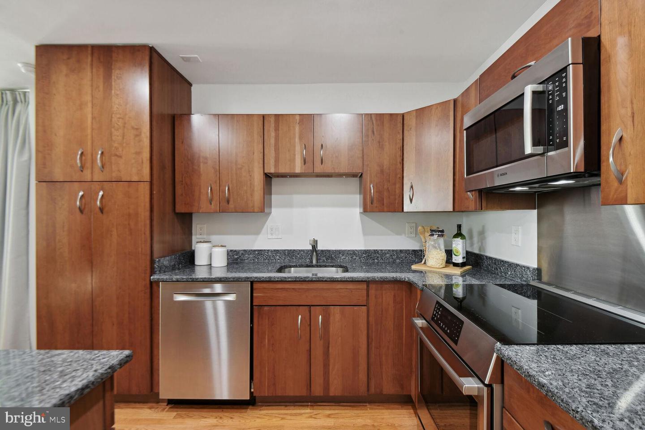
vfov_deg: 73.7
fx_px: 287
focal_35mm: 16
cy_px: 215
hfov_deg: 96.7
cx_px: 322
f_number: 8
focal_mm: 16
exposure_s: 1/4
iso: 200
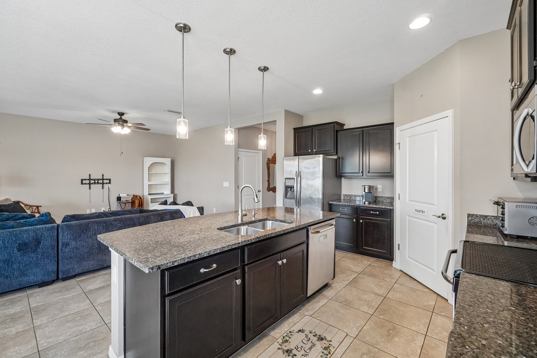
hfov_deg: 100.4
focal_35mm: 15
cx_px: 268
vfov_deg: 77.3
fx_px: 224
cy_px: 179
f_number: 8
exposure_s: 1/30
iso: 1250
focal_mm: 10
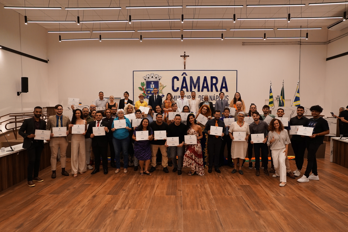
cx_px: 174
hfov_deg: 78.6
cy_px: 116
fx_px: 213
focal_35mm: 22
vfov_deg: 57.3
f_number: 4
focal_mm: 22
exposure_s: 1/160
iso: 1600
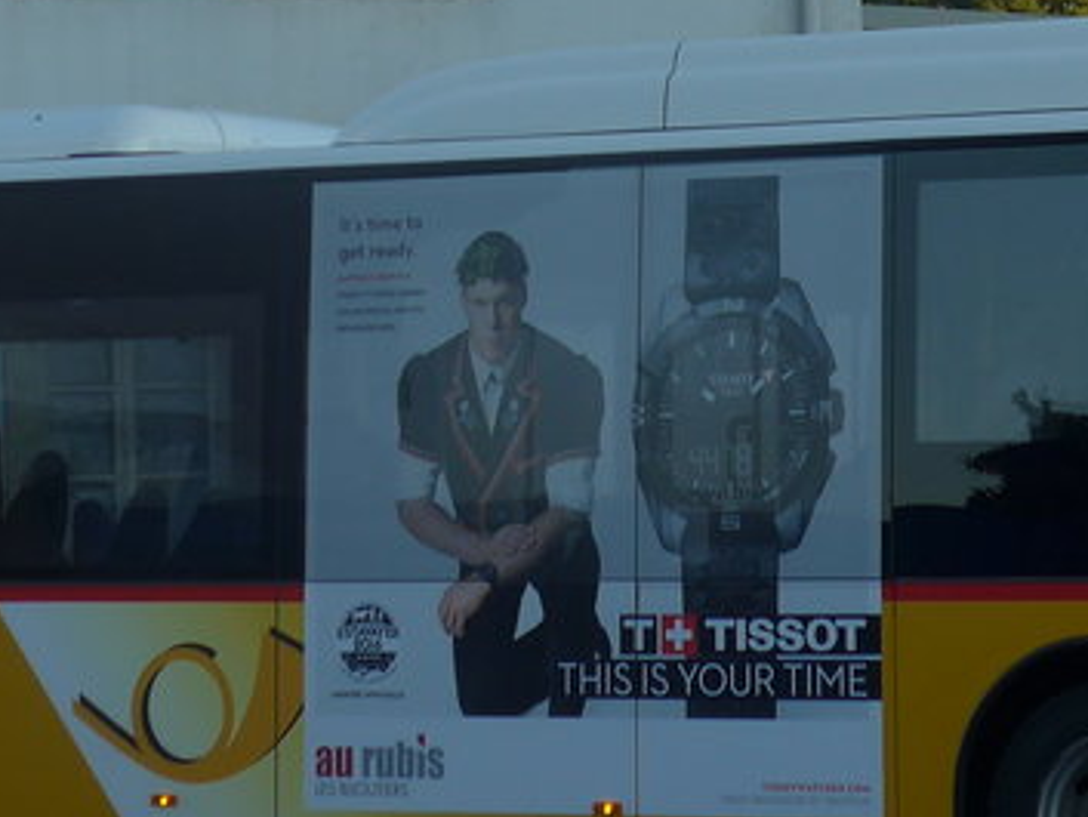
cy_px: -210
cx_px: 740
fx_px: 5880
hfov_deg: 10.6
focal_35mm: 187
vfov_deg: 7.9
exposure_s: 1/250
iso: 80
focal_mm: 11.3
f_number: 3.4
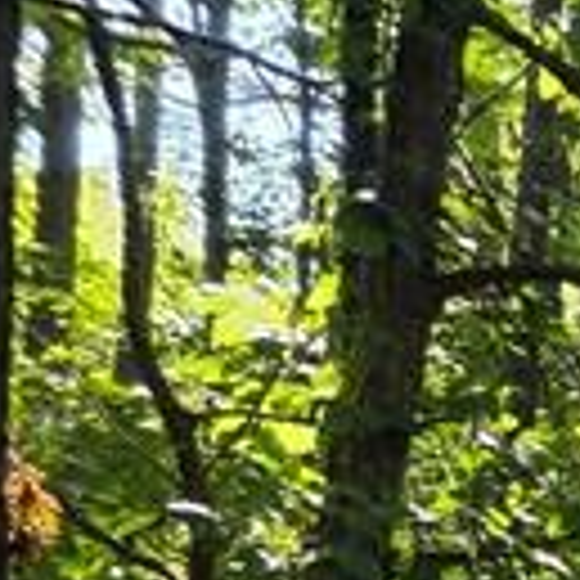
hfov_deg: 8.0
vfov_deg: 9.5
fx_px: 3052
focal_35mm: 161
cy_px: 1430
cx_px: 2131
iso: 50
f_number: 1.7
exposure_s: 1/359
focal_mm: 6.3
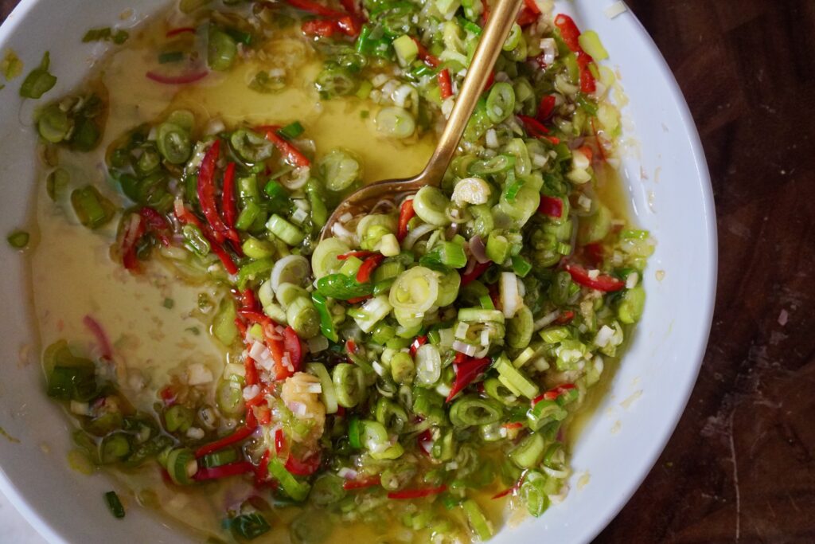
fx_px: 1019
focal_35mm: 45
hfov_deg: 43.6
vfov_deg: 29.9
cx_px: 408
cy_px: 272
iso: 2500
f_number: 5.6
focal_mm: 30
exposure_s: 1/640
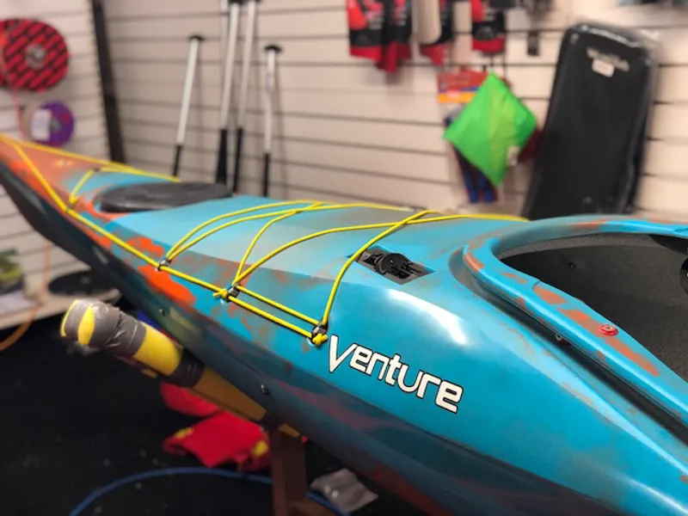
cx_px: 344
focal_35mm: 52
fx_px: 1034
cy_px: 258
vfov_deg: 28.0
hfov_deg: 36.8
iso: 125
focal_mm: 6
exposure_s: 1/50
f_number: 2.4
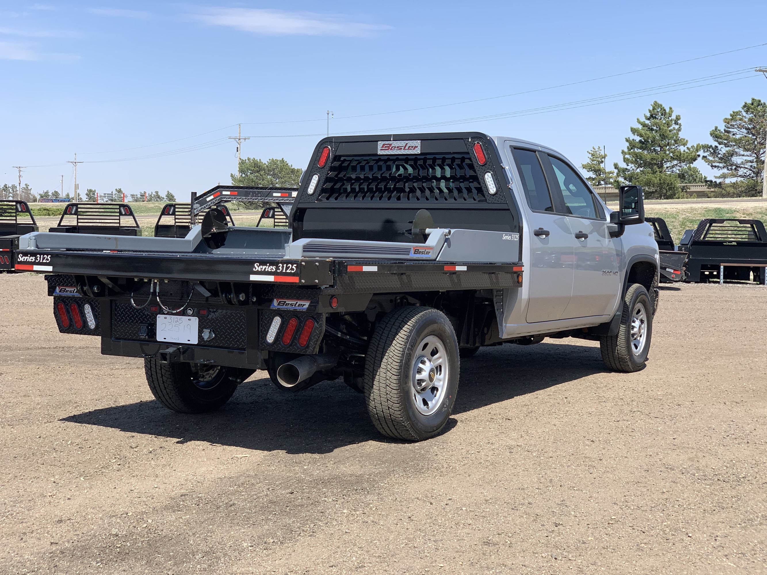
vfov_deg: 28.0
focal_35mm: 52
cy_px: 288
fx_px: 1152
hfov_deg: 36.8
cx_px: 384
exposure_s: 1/940
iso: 16
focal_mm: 6
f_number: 2.4
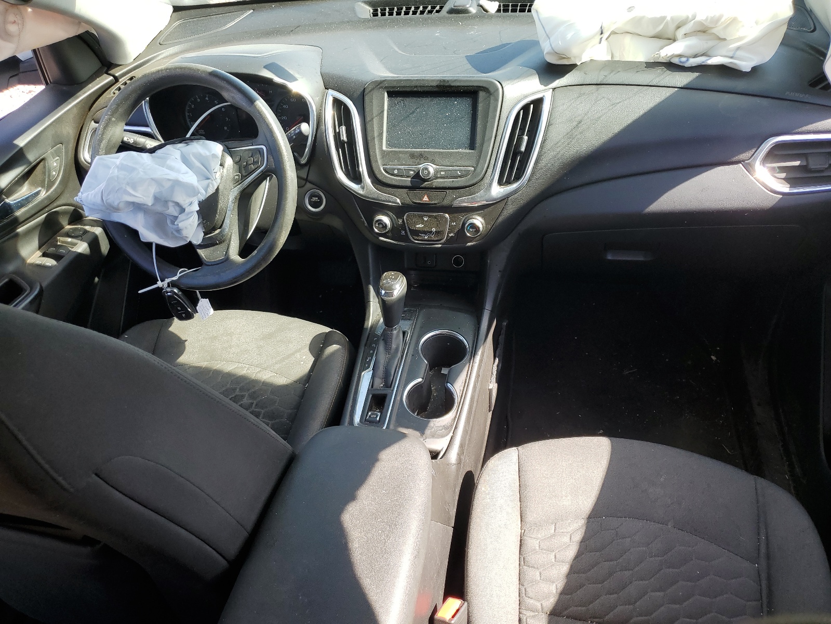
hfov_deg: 67.3
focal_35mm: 26
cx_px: 416
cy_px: 312
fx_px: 624
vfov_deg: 53.1
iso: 50
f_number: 1.5
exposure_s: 1/323
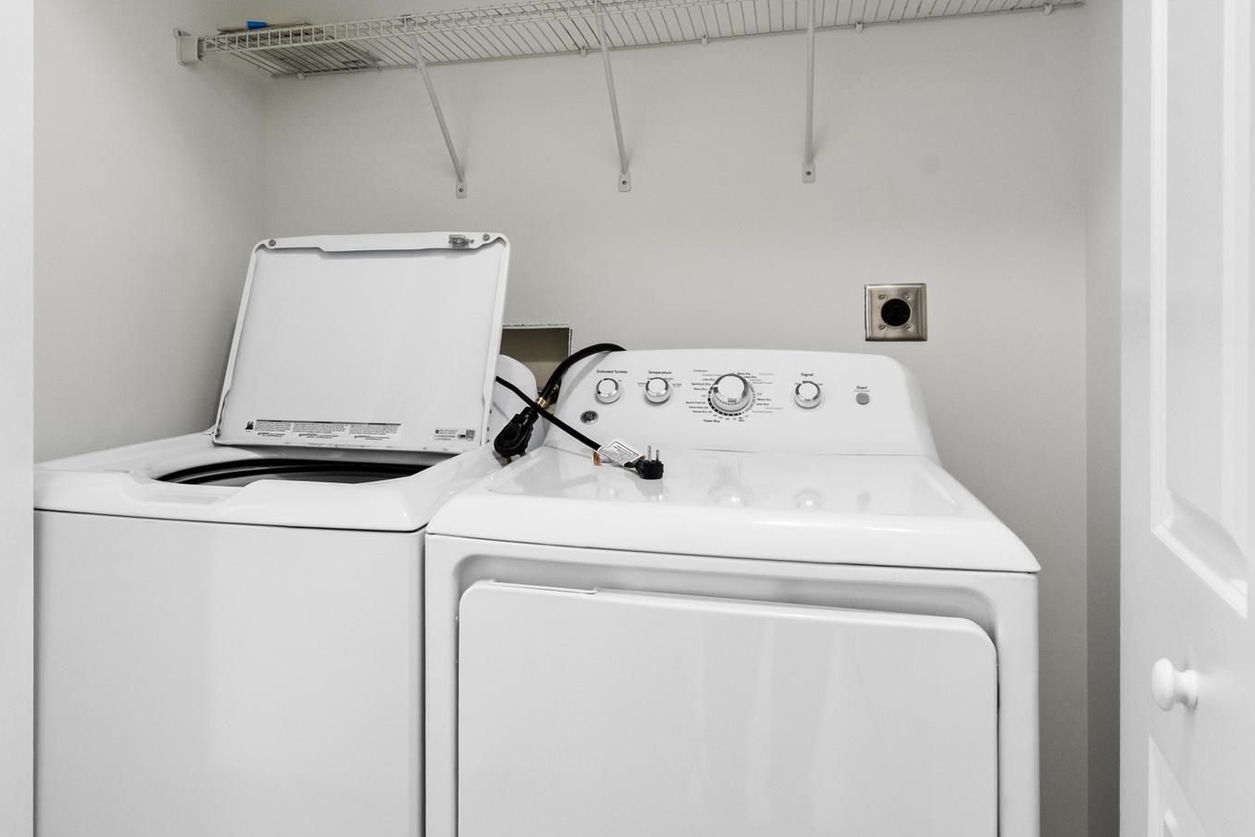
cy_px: 327
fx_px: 837
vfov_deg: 52.7
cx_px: 553
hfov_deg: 73.5
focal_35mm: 24
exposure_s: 1/10
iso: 800
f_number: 8
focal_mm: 16
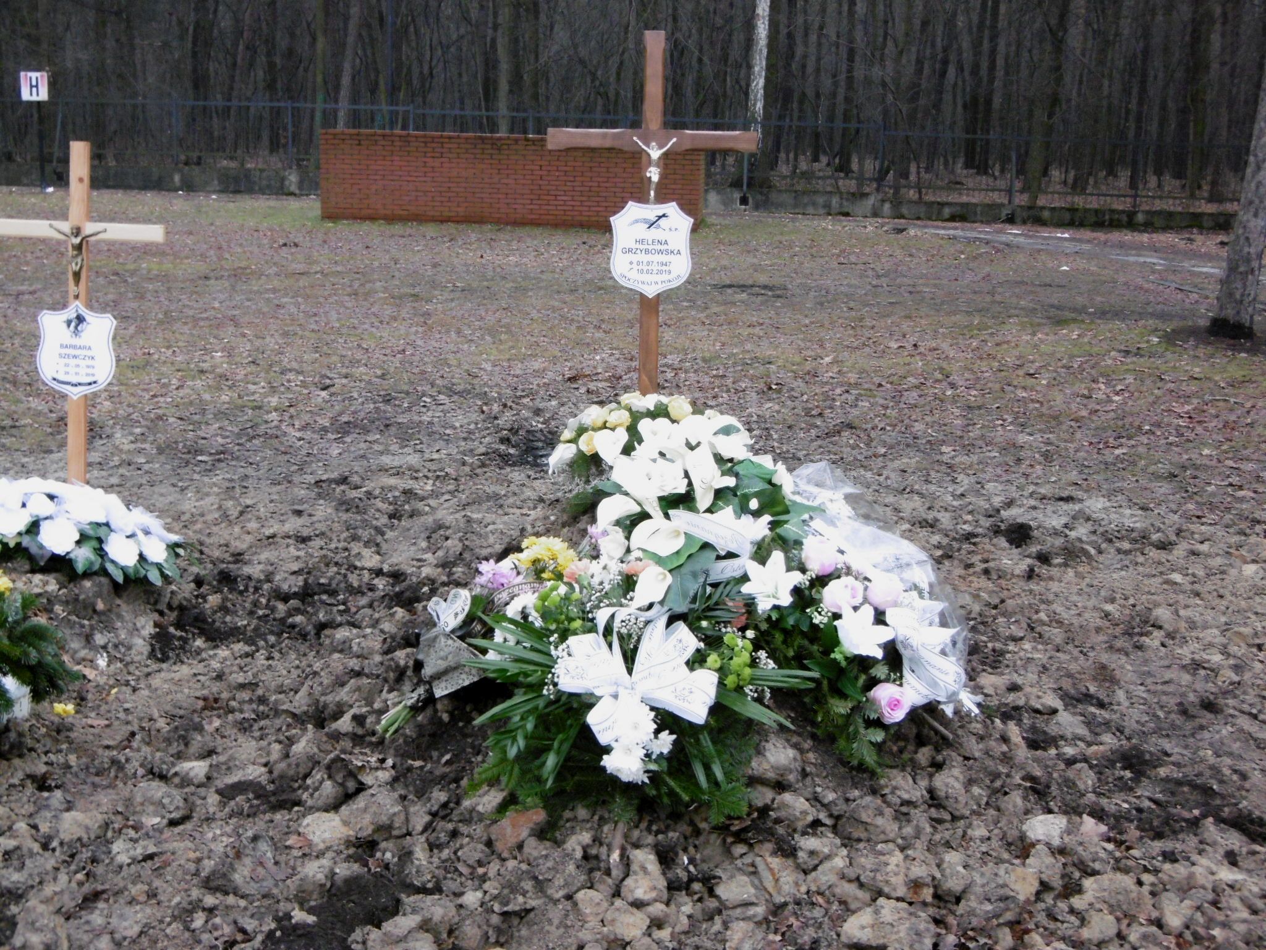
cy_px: 475
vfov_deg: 33.6
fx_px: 1573
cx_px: 633
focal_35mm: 43
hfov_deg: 43.9
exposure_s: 1/60
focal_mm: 7.7
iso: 400
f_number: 3.8
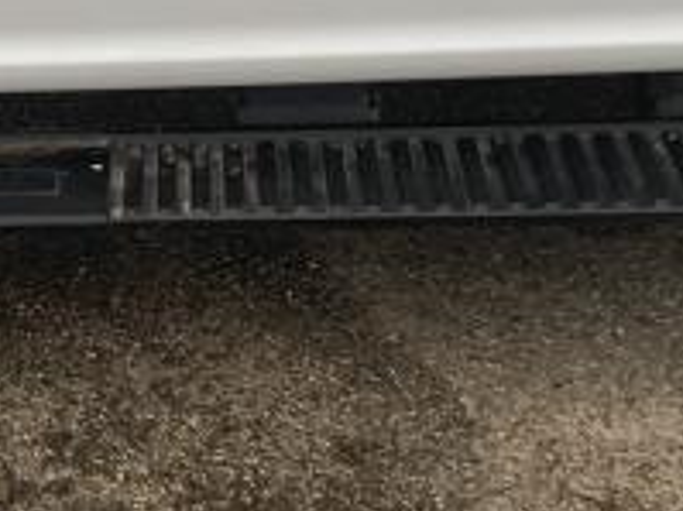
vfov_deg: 22.0
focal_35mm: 66
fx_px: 1301
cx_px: 120
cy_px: 134
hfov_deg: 28.7
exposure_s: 1/30
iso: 500
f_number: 1.6
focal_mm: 5.1
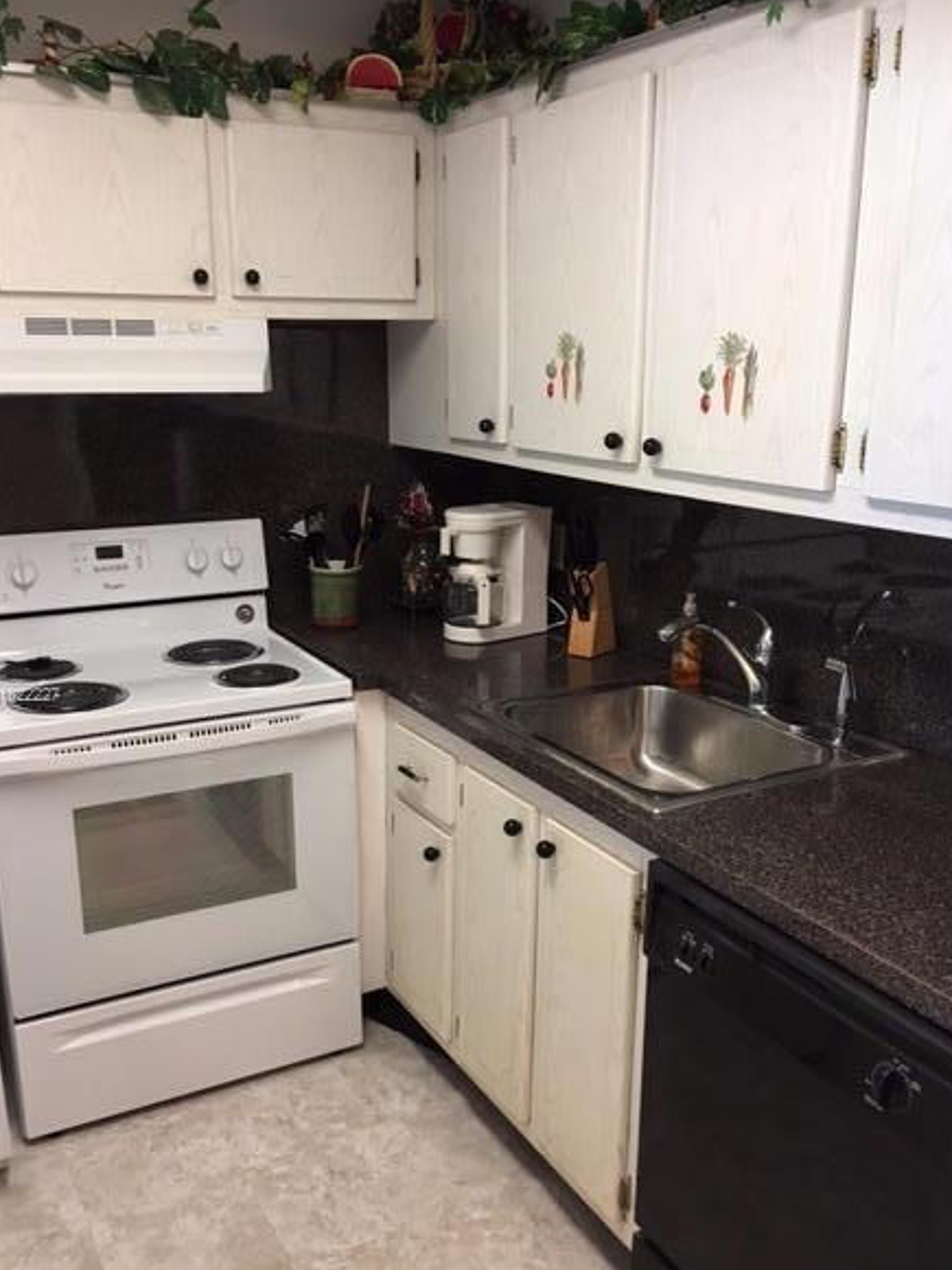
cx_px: 451
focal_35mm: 32
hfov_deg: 44.1
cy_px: 696
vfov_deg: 56.7
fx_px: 1173
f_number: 2.2
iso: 40
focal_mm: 4.15
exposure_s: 1/15
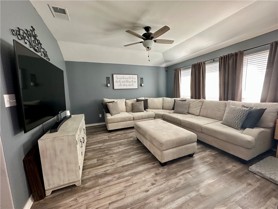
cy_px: 104
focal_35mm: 14
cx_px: 139
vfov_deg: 85.7
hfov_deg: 102.1
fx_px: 112
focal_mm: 2.22
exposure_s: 1/60
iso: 200
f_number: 2.2
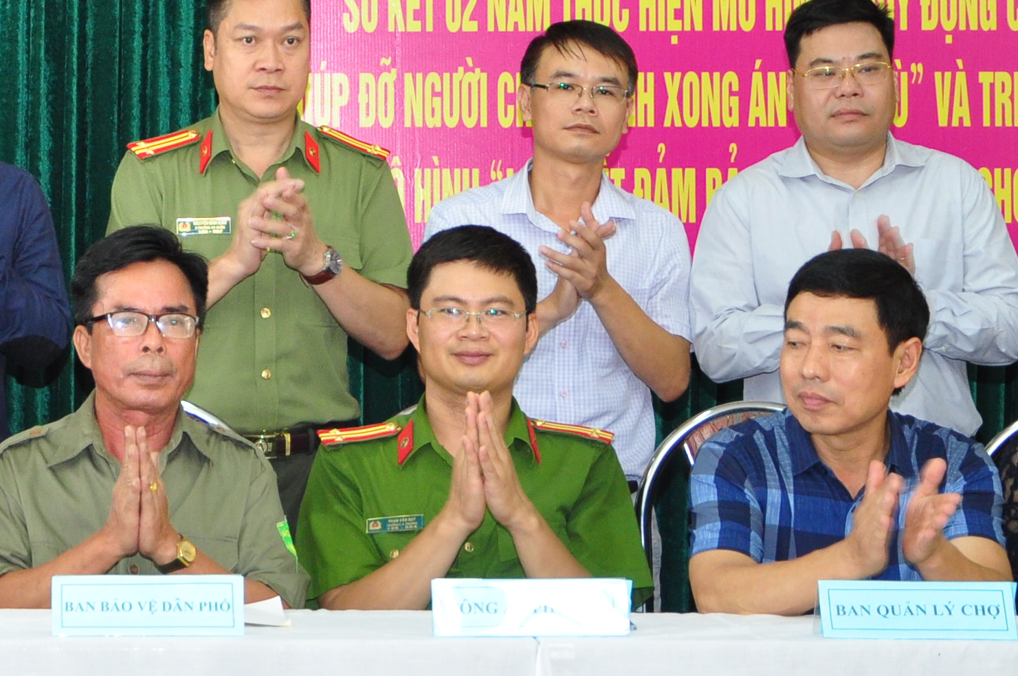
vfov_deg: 9.8
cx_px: 133
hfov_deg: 14.6
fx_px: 3925
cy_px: 244
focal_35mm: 139
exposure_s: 1/60
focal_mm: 32
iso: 640
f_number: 4.5
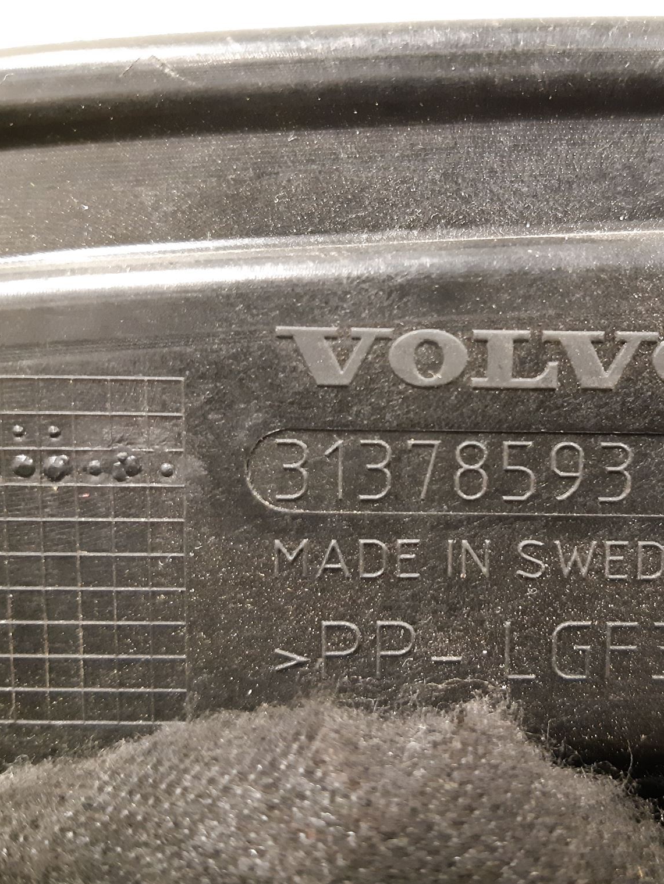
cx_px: 446
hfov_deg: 40.2
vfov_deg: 52.6
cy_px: 441
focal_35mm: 35
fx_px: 895
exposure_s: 1/25
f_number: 1.7
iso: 640
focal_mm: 3.93
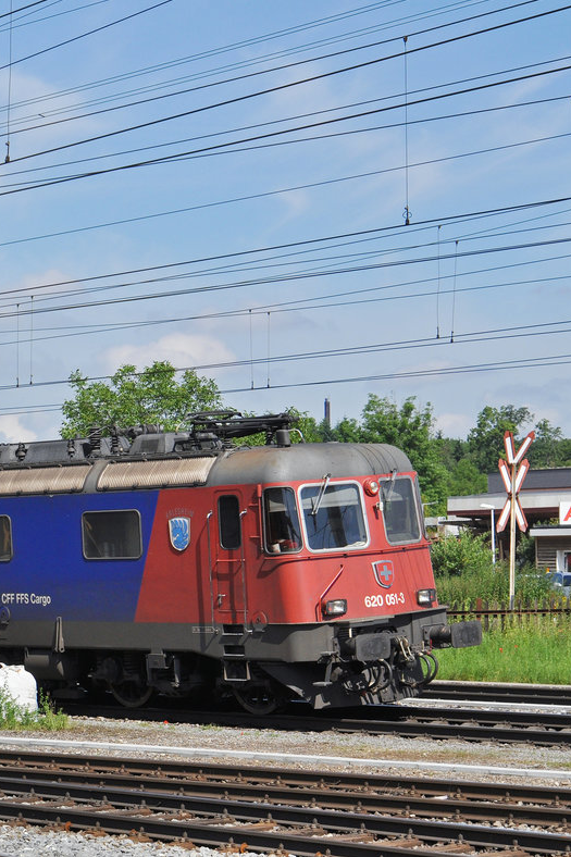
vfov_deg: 19.5
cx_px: -25
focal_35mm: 105
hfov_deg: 12.8
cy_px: 425
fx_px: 2499
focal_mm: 46
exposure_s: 1/1000
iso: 250
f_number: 8
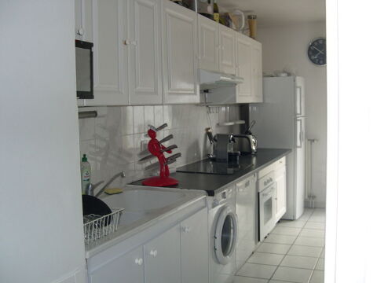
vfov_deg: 37.7
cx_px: 188
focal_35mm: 38
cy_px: 142
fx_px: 414
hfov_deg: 49.0
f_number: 2.8
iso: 100
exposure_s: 1/30
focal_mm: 8
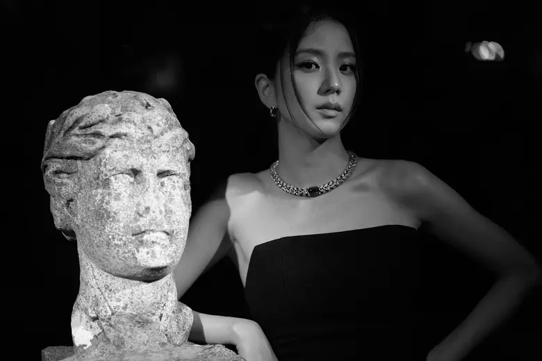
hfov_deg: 27.0
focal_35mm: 75
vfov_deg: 18.2
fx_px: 1129
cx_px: 271
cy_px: 180
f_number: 2
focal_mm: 75
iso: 1600
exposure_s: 1/250
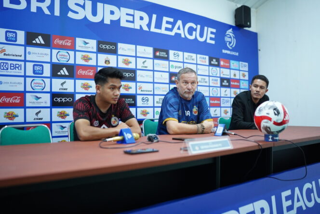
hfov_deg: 54.4
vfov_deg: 37.9
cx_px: 160
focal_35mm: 35
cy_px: 107
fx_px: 311
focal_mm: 35
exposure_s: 1/400
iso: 3200
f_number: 1.4
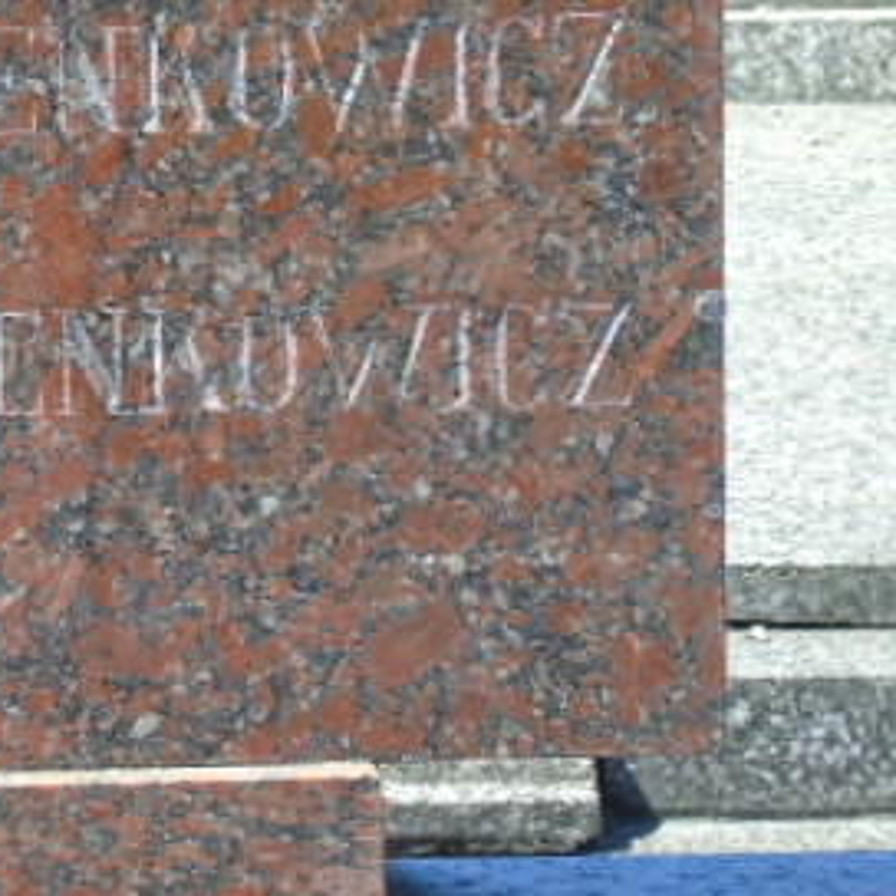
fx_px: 7555
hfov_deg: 6.7
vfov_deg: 6.8
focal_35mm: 258
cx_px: -152
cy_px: 211
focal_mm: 22
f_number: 4.6
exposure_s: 1/160
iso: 80
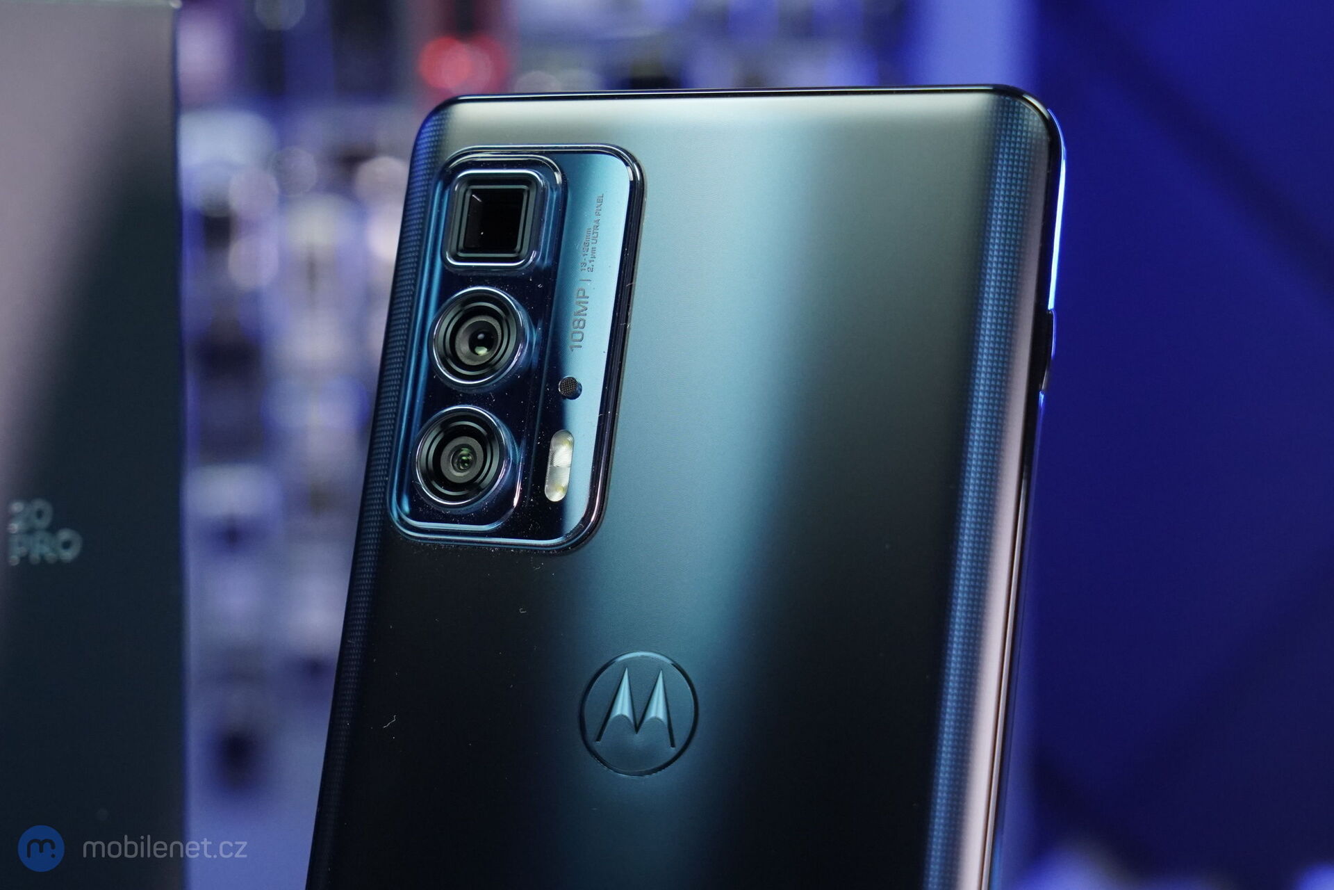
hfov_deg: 35.1
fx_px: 2112
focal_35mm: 57
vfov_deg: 23.8
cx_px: 667
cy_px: 445
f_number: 8
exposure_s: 1/160
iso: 4000
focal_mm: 57
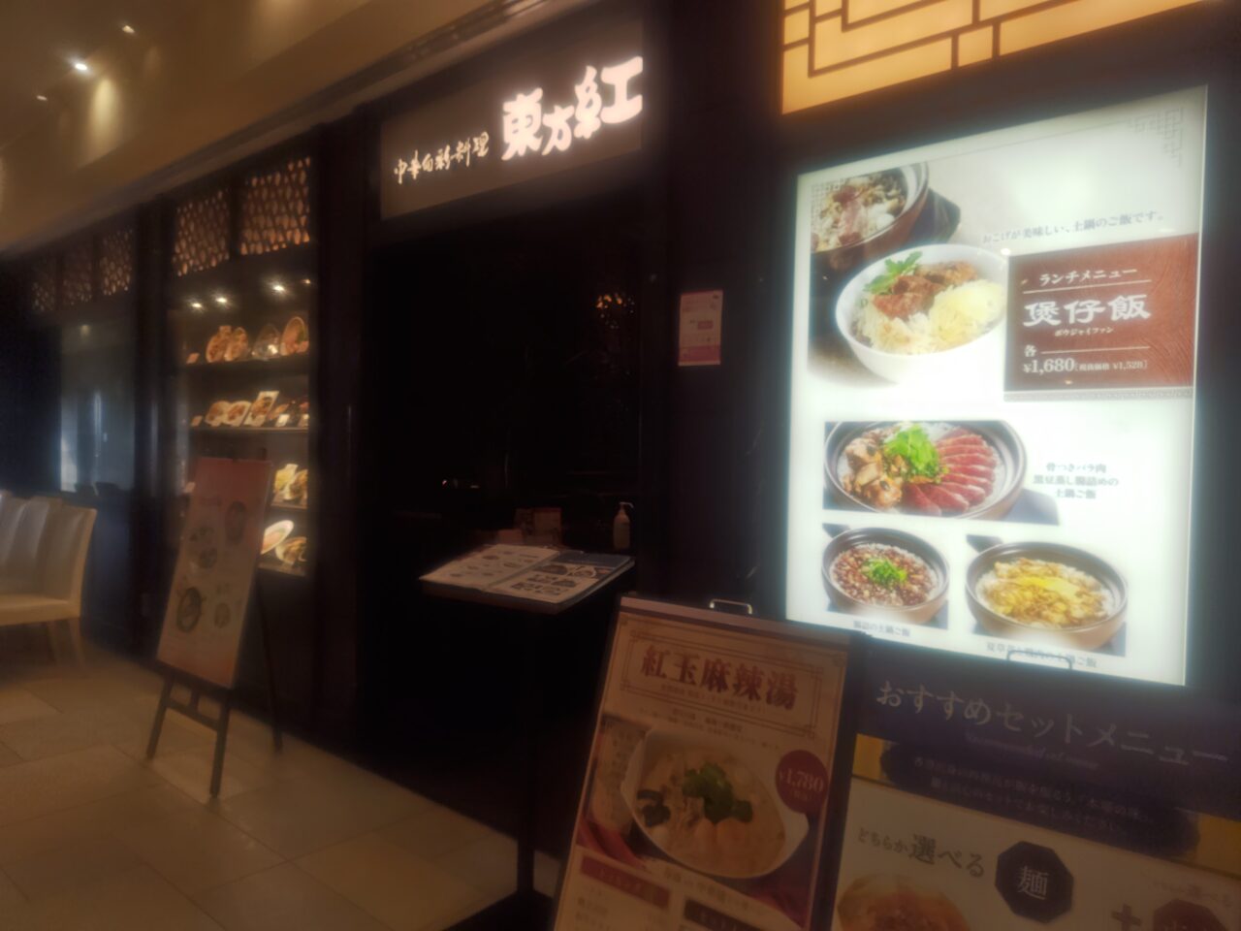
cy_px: 466
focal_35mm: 23
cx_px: 620
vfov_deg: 58.9
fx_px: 825
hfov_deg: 73.9
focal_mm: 5.56
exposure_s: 1/120
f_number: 1.9
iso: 54
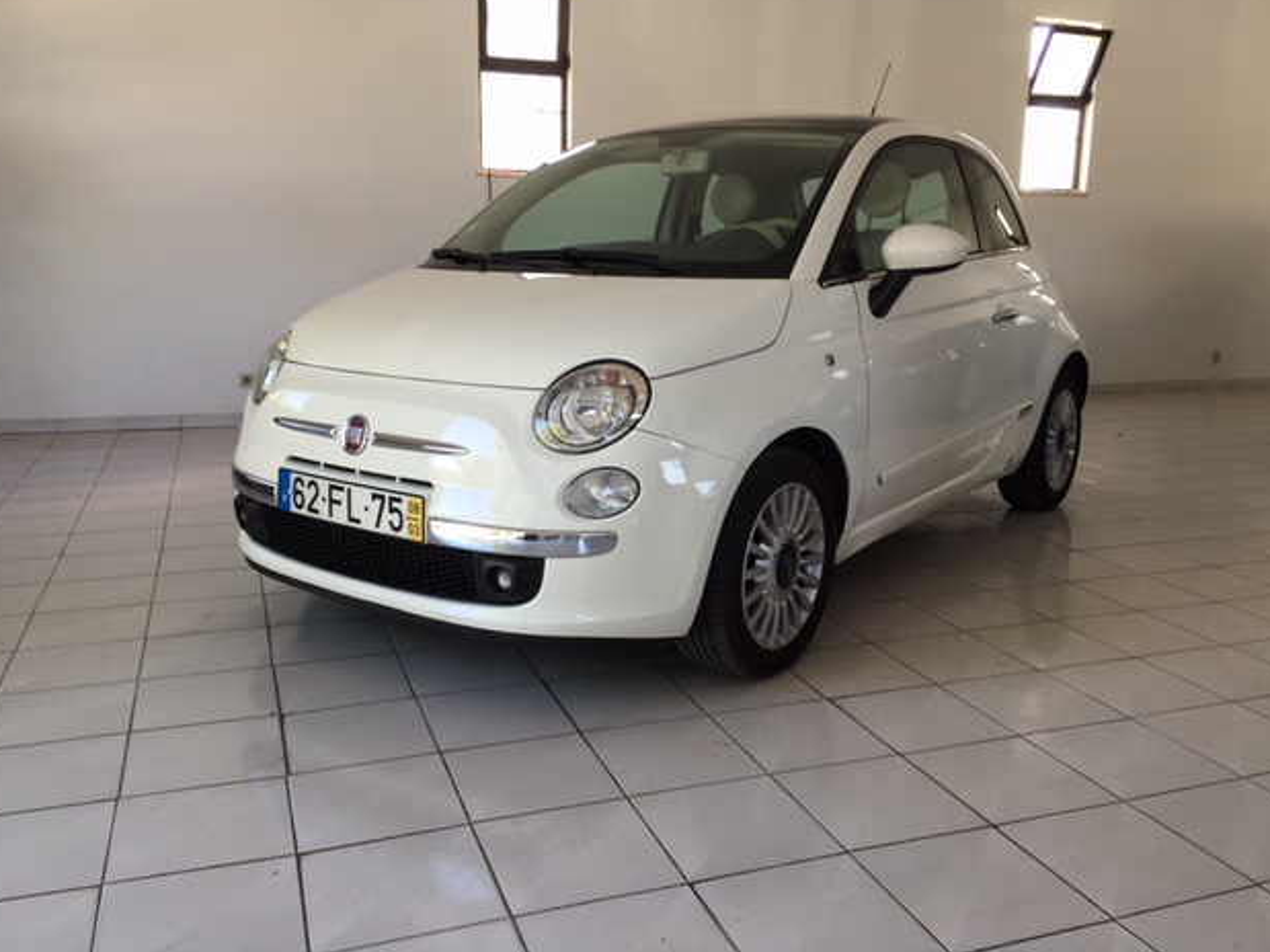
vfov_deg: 46.8
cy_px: 462
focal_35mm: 30
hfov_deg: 60.0
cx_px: 626
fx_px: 1100
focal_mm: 4.15
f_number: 2.2
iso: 25
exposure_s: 1/50
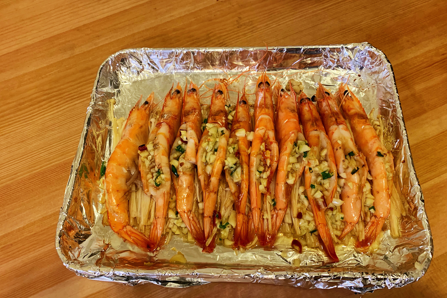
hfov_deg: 65.5
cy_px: 153
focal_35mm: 28
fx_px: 348
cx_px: 231
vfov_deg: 46.4
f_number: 1.8
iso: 250
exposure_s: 1/40
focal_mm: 4.25
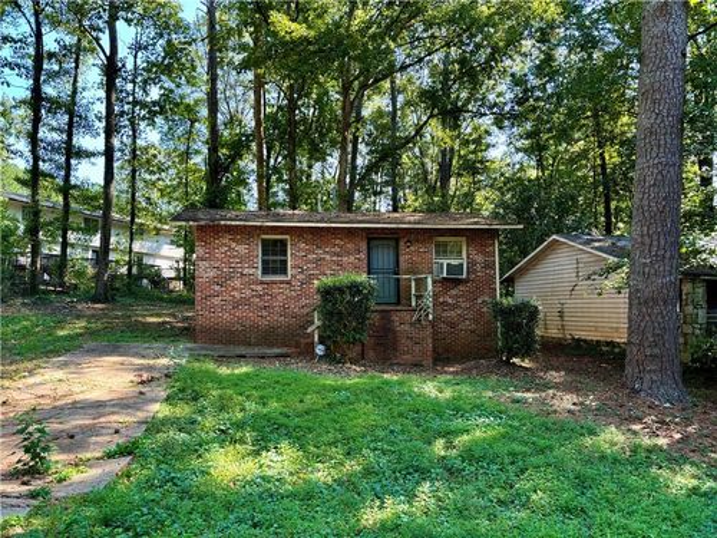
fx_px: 539
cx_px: 358
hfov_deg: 67.3
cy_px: 269
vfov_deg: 53.1
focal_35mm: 26
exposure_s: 1/160
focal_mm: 5.96
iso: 50
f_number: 1.6
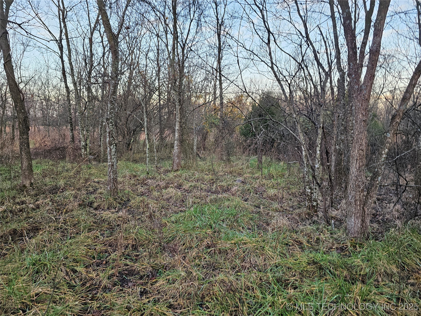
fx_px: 280
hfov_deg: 73.9
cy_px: 158
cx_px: 210
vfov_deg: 58.9
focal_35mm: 23
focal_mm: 6.3
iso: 250
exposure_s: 1/180
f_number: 1.7
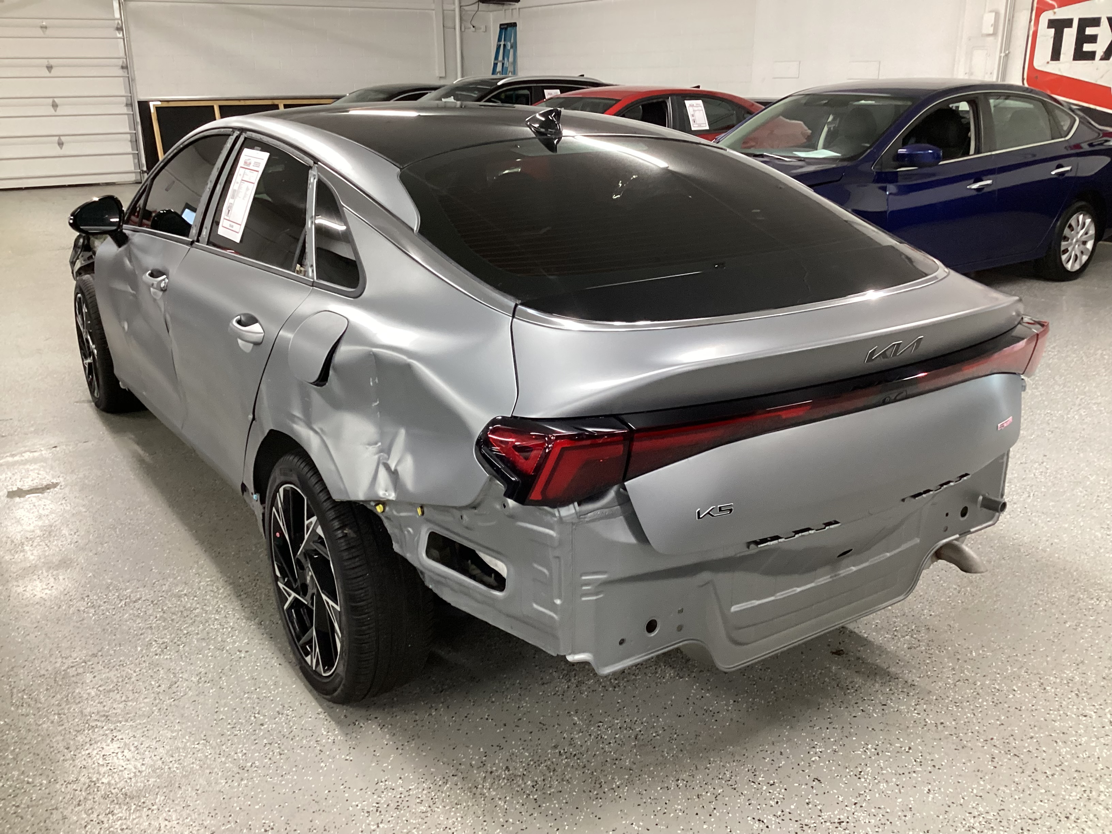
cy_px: 417
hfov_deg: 58.4
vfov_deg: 45.4
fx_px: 996
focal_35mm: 31
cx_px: 556
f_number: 2.4
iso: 250
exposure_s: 1/40
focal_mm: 3.3
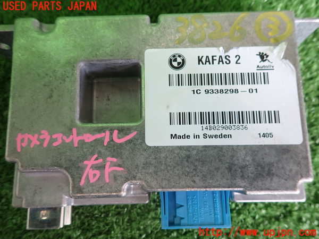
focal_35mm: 25
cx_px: 160
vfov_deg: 54.9
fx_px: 230
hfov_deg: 69.4
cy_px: 120
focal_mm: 4.5
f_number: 2
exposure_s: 1/40
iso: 200
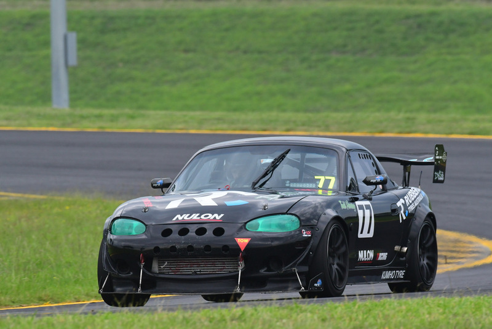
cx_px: 246
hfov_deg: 3.3
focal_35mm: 630
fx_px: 8613
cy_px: 164
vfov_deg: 2.2
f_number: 10
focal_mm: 420
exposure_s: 1/640
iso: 1000
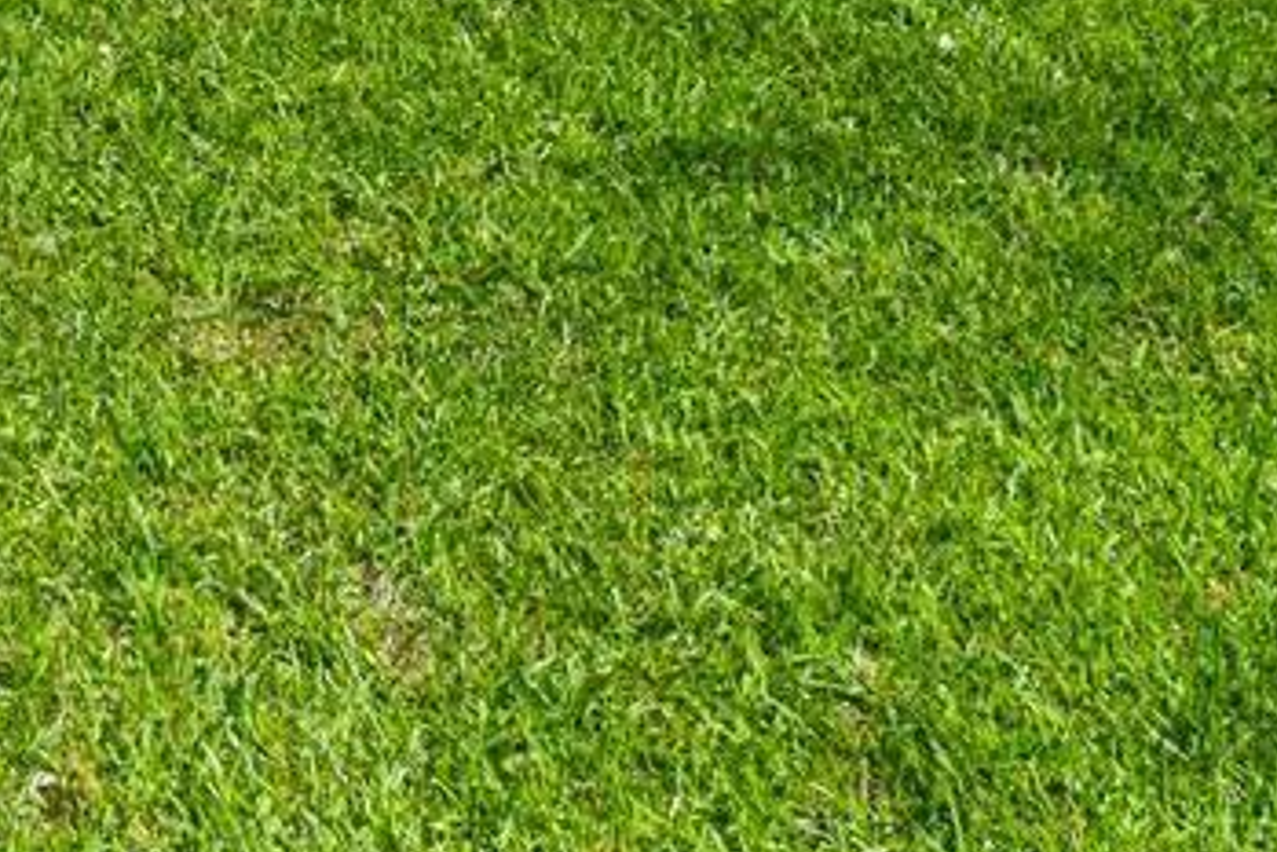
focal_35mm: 135
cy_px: -1618
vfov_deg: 8.6
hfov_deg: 14.0
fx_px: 4790
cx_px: -743
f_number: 9
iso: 200
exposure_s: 1/250
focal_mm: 23
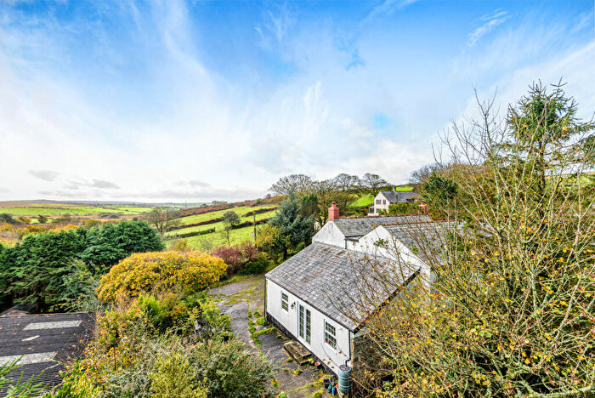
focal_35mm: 16
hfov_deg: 96.7
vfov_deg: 73.9
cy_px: 199
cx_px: 298
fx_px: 265
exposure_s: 1/125
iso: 200
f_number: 8
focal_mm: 16
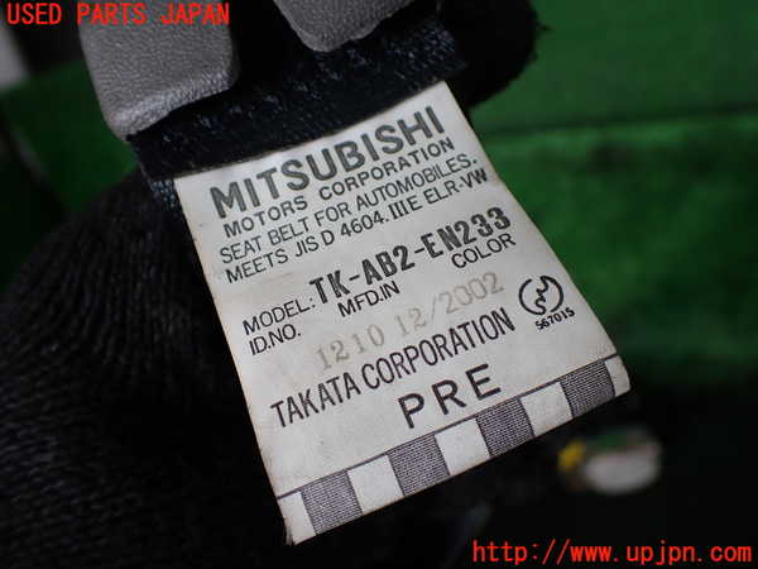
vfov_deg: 46.8
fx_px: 657
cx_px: 379
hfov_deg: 60.0
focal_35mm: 30
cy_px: 284
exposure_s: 1/125
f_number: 2.3
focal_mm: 5.4
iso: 160
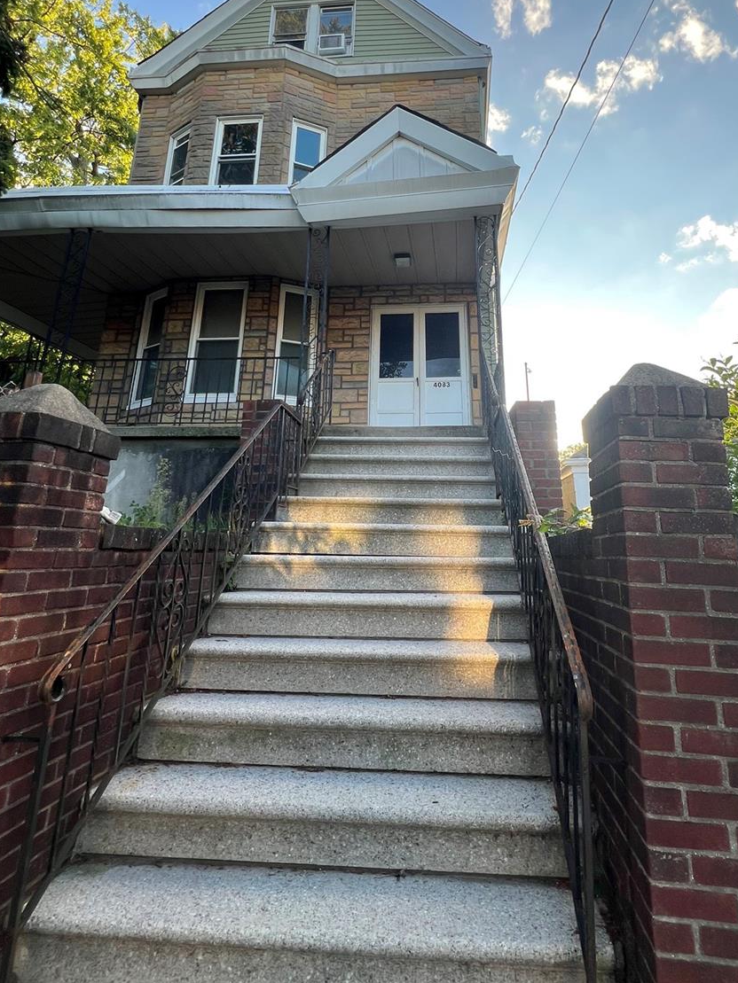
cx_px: 406
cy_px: 376
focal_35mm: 18
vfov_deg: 86.2
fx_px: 512
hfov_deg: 71.4
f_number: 1.8
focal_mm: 1.57
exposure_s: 1/172
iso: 32
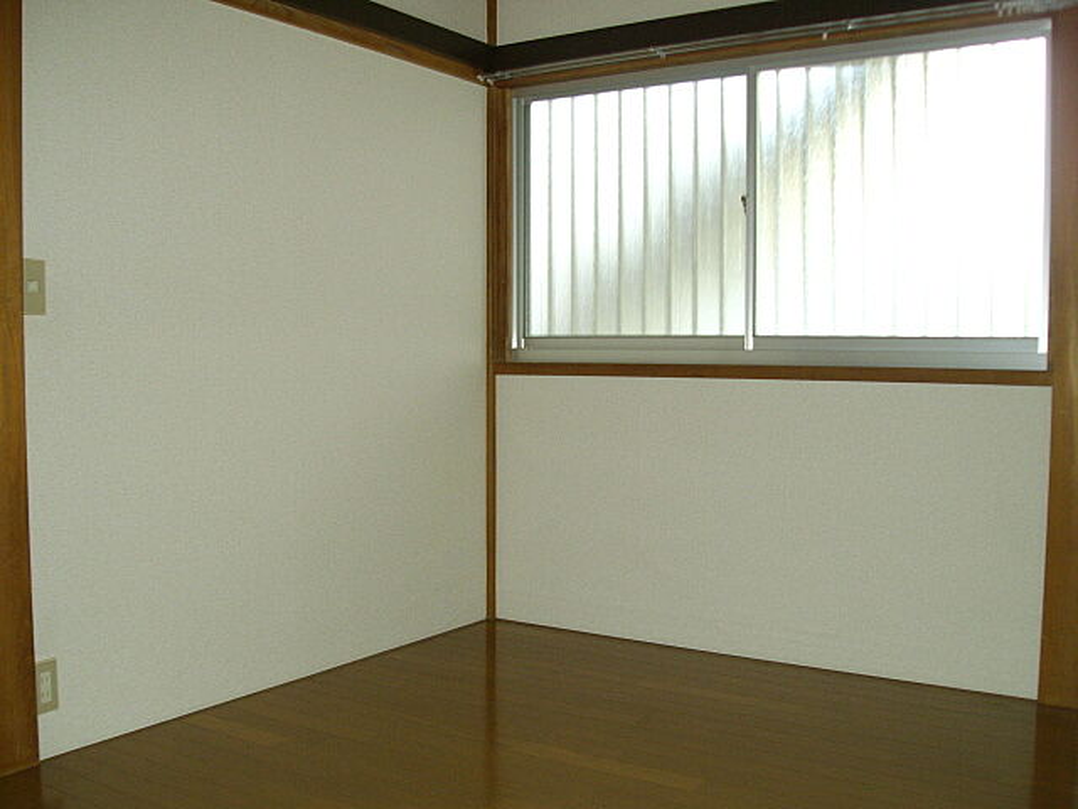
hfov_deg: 51.4
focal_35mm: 36
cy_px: 404
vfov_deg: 39.7
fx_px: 1121
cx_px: 539
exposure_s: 1/50
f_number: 2.7
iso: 160
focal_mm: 6
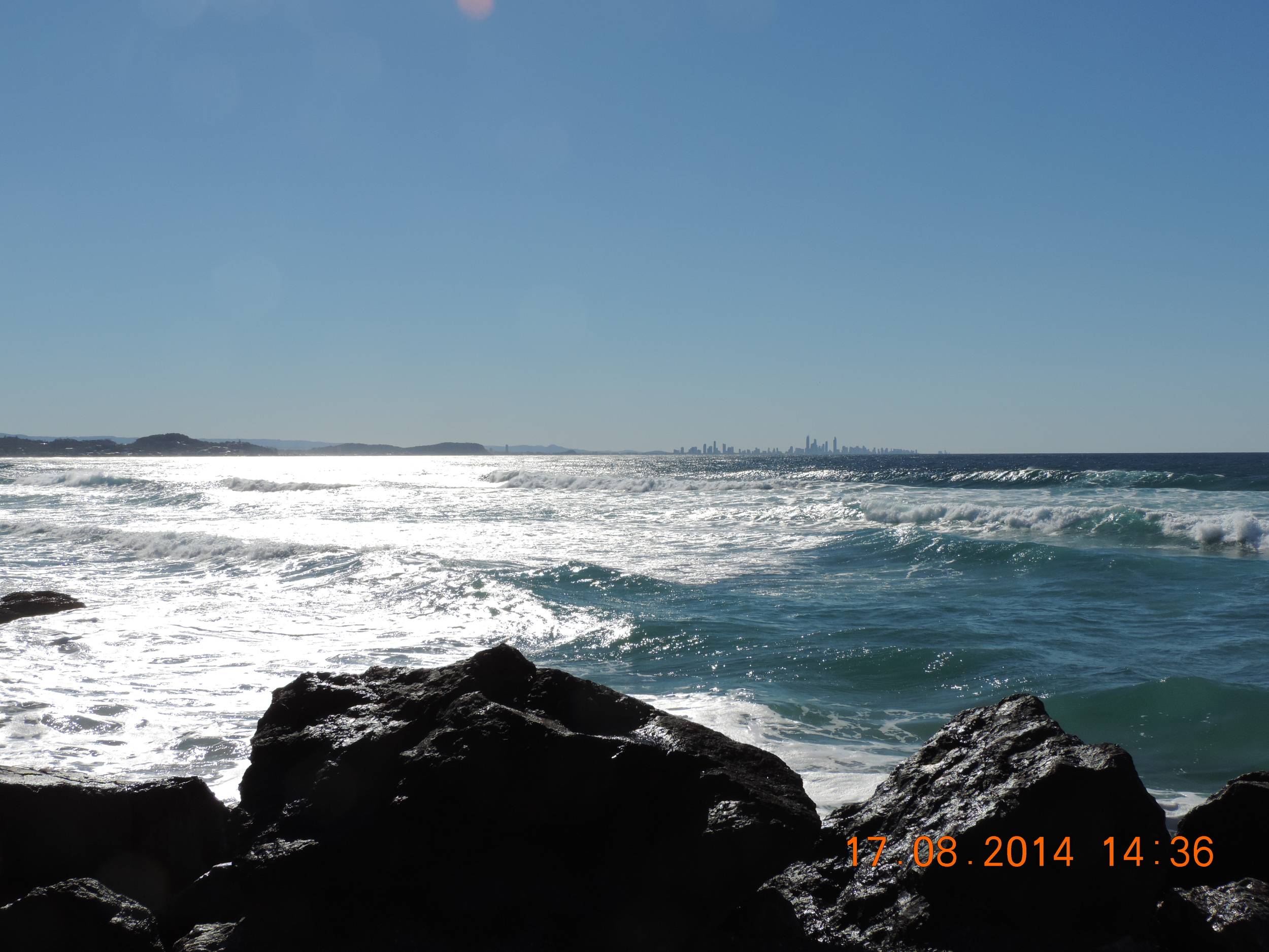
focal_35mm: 43
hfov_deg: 43.9
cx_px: 634
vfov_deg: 33.6
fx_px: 1576
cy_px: 476
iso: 80
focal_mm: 7.6
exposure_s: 1/1250
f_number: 5.4
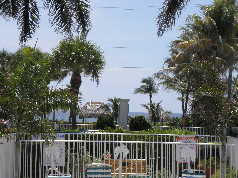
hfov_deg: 14.1
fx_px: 963
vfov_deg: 10.6
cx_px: 119
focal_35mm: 140
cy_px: 89
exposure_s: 1/400
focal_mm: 24.95
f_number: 5.6
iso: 64
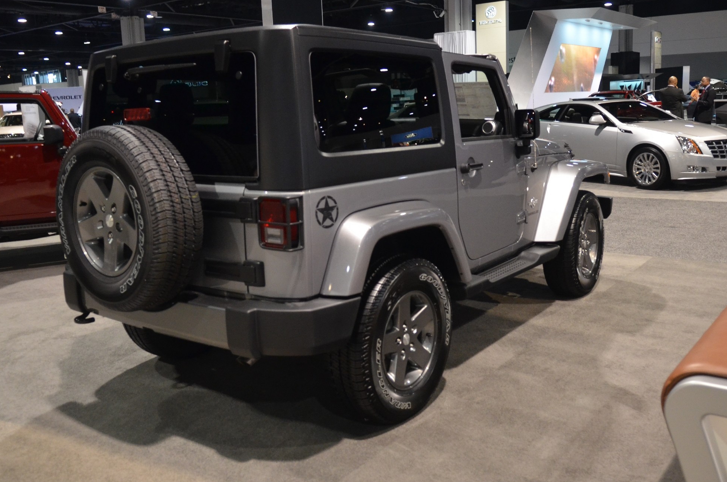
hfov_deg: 57.8
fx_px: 658
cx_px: 367
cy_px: 217
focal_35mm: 33
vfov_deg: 40.2
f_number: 2.8
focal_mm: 17
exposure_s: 1/40
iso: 1600
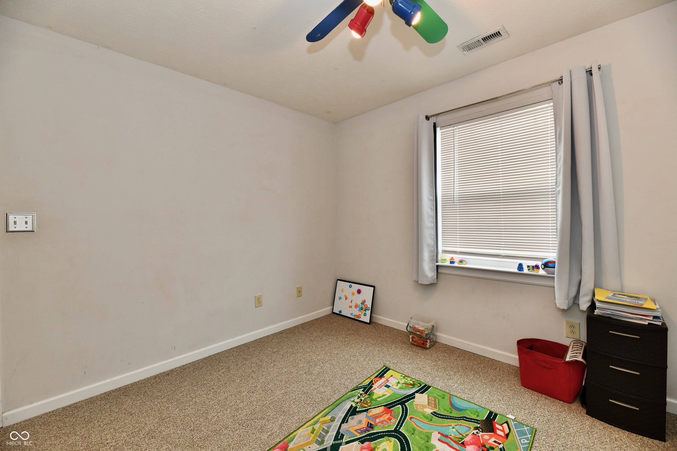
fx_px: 263
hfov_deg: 104.3
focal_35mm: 14
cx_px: 338
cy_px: 226
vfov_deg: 81.2
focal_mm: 14
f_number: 6.3
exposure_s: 1/100
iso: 640
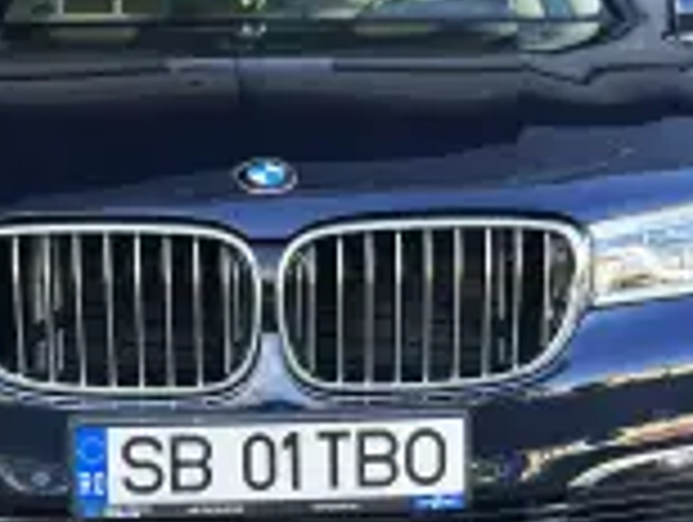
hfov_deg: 17.5
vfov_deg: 13.2
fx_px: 2246
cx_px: 302
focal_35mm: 112
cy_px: 333
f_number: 1.78
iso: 160
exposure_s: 1/501
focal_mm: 6.86
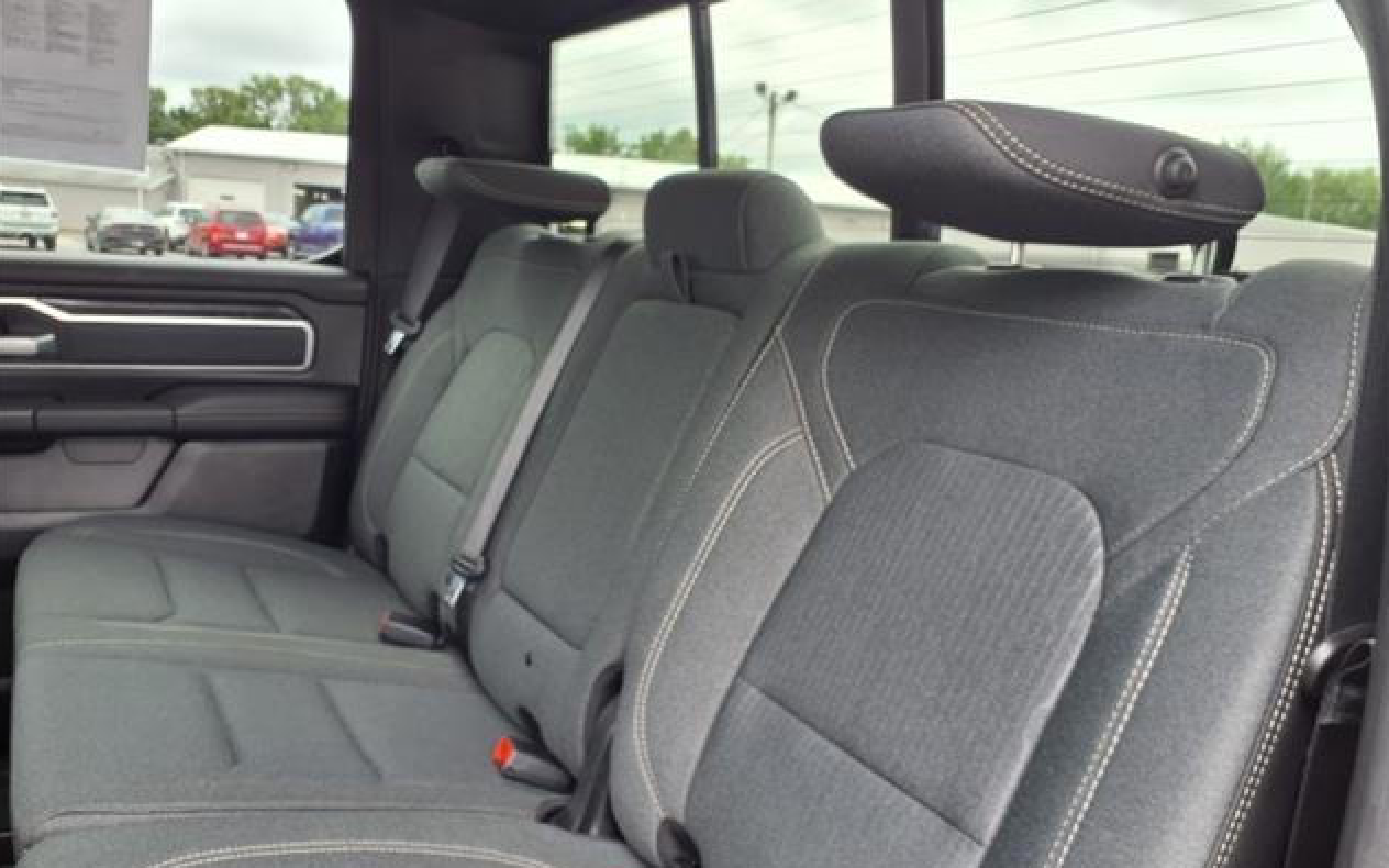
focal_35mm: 29
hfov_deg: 64.6
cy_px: 457
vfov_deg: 43.1
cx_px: 694
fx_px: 1098
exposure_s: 1/120
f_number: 1.9
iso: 64
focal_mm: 3.58
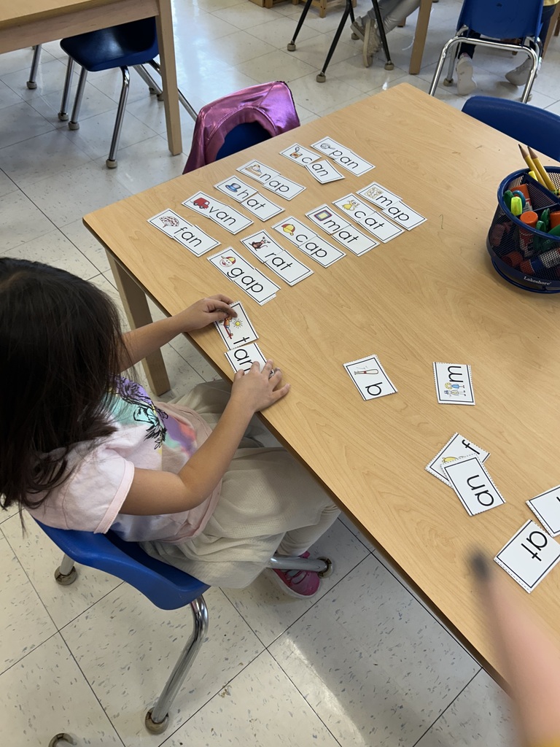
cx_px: 280
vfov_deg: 67.3
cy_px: 374
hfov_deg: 53.1
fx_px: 561
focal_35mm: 26
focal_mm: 5.7
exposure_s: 1/120
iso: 64
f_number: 1.5
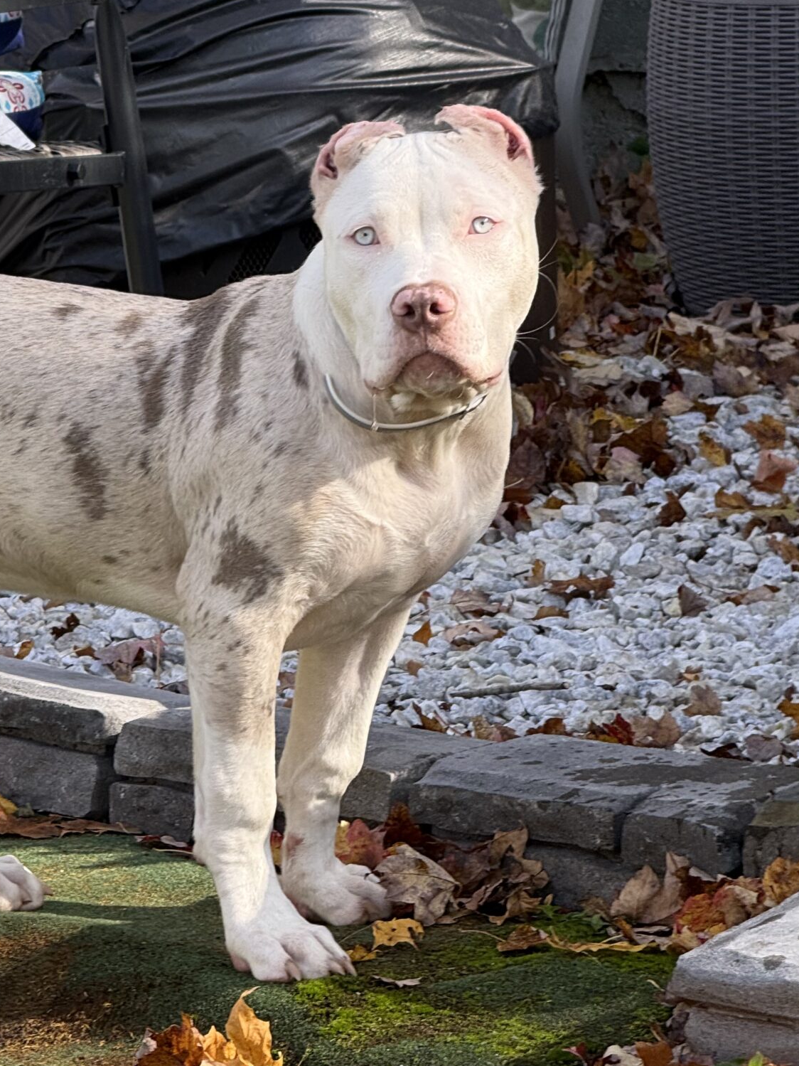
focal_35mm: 205
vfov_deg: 9.7
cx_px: 149
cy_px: 473
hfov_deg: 7.2
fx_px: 6310
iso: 50
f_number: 2.8
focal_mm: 15.66
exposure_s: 1/173
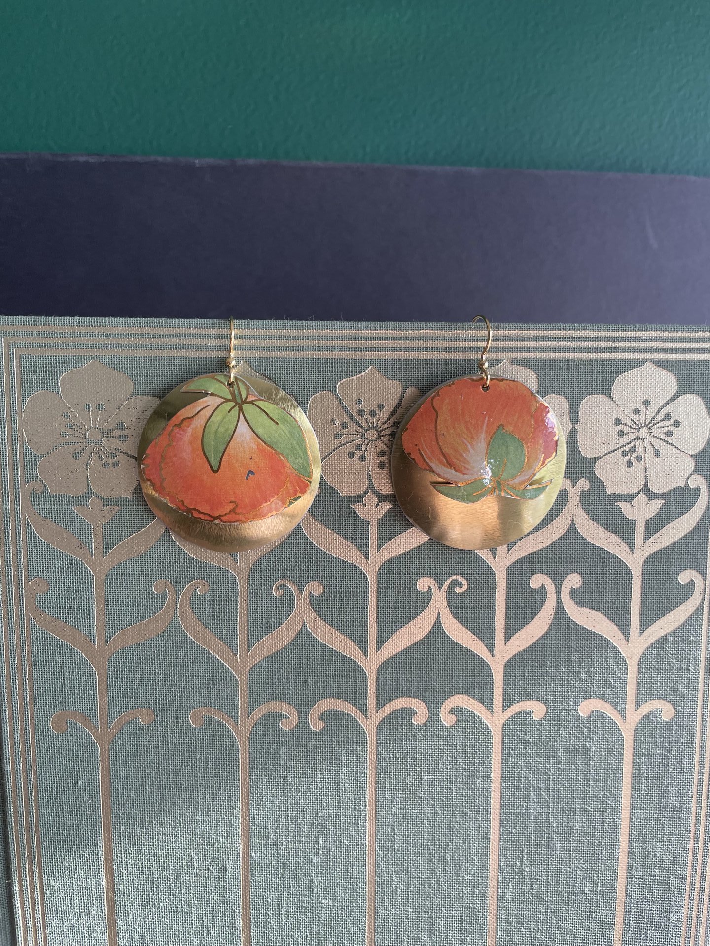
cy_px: 473
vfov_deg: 67.3
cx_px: 355
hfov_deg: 53.1
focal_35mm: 26
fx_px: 711
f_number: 1.6
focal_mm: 4.2
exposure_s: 1/120
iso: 64
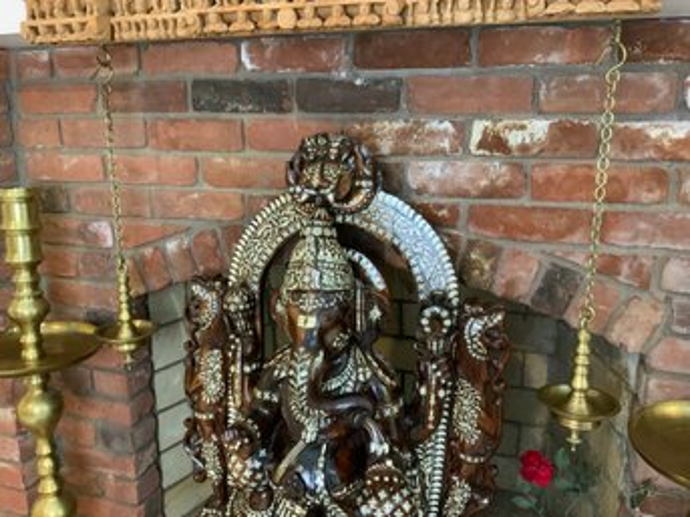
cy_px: 258
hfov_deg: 61.7
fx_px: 578
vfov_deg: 48.2
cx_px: 345
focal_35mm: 29
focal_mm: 3
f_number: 1.8
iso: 250
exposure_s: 1/40
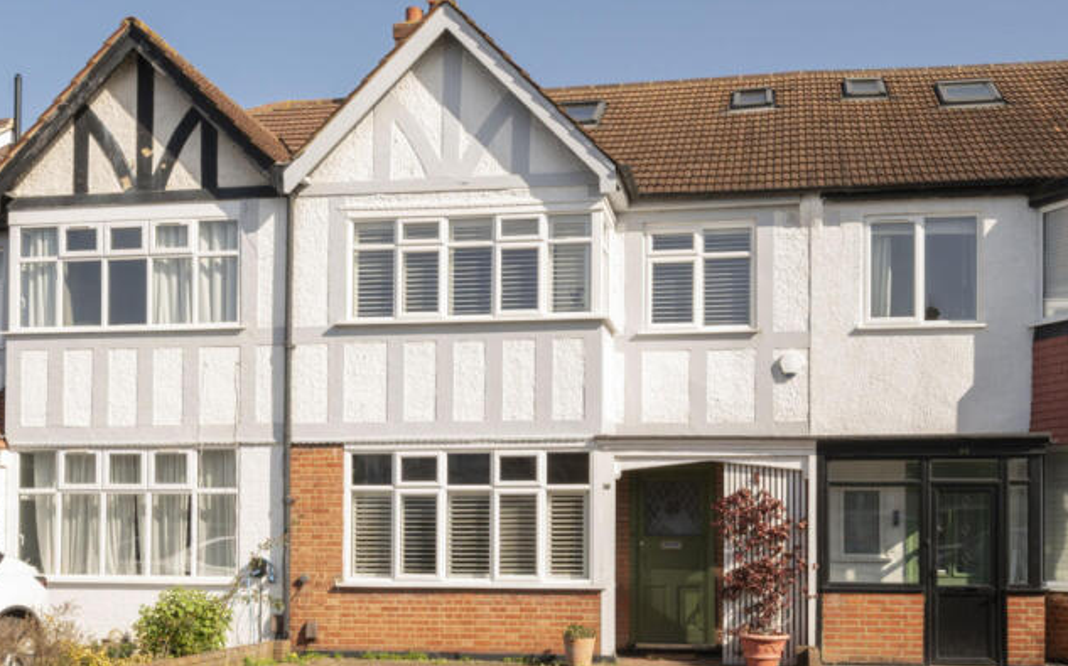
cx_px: 543
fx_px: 568
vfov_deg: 60.8
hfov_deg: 86.4
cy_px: 337
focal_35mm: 20
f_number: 16
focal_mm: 18.5
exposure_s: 1/100
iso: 200
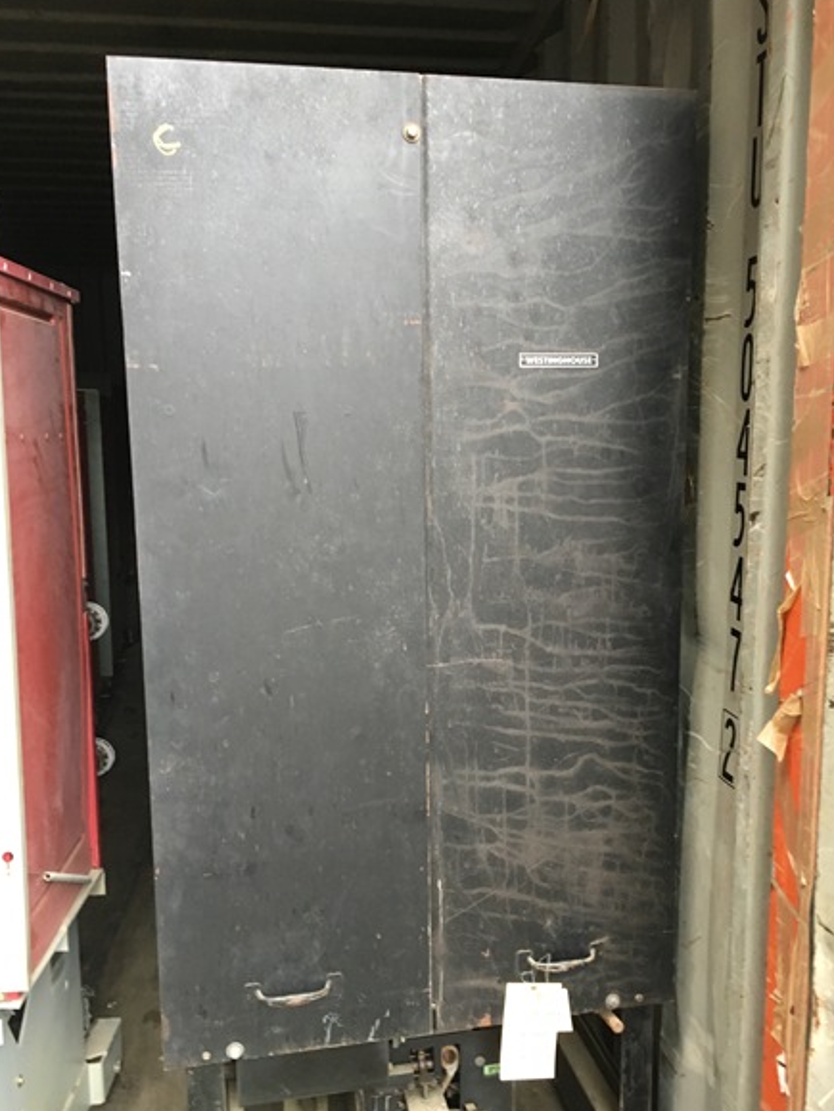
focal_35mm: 32
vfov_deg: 56.8
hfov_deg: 44.1
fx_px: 1028
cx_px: 449
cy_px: 586
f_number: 2.2
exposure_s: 1/30
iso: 125
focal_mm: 4.15
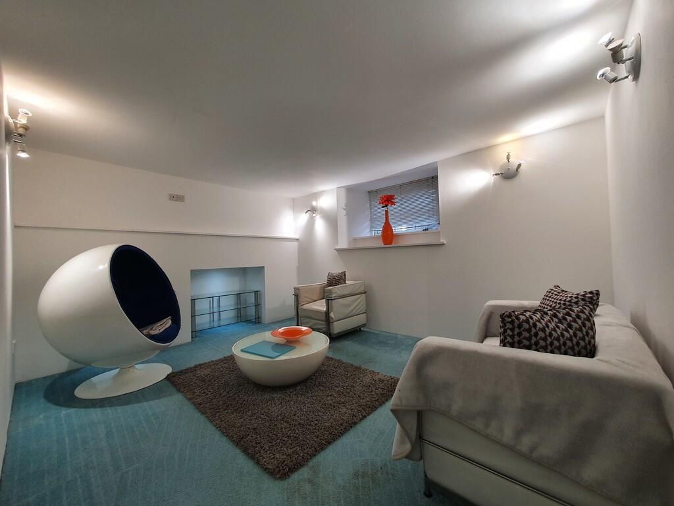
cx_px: 337
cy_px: 253
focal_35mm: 13
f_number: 2.2
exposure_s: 1/50
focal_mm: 1.8
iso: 64
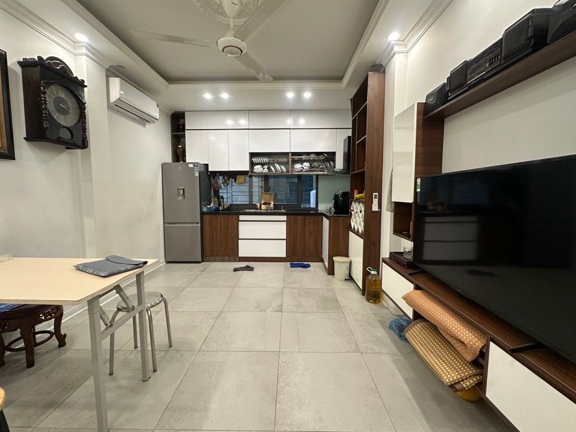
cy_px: 211
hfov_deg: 98.2
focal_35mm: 15
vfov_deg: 81.7
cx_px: 286
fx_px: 250
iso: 200
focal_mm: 2.22
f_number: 2.2
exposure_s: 1/100
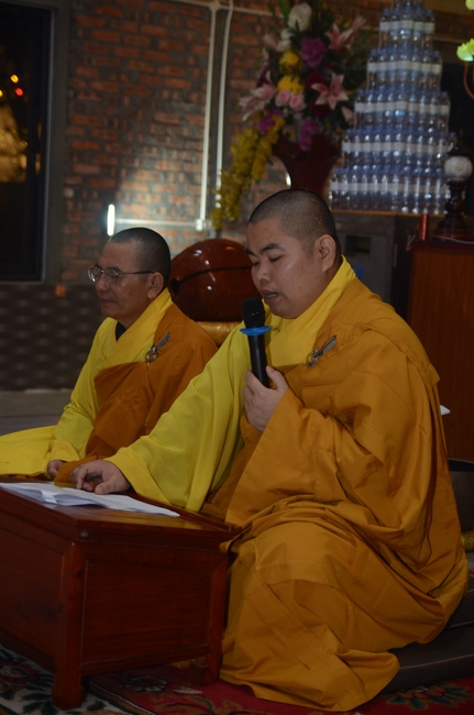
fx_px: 1487
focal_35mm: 75
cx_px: 237
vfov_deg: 27.0
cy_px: 358
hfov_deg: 18.1
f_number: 2.8
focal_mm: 50
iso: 800
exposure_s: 1/160
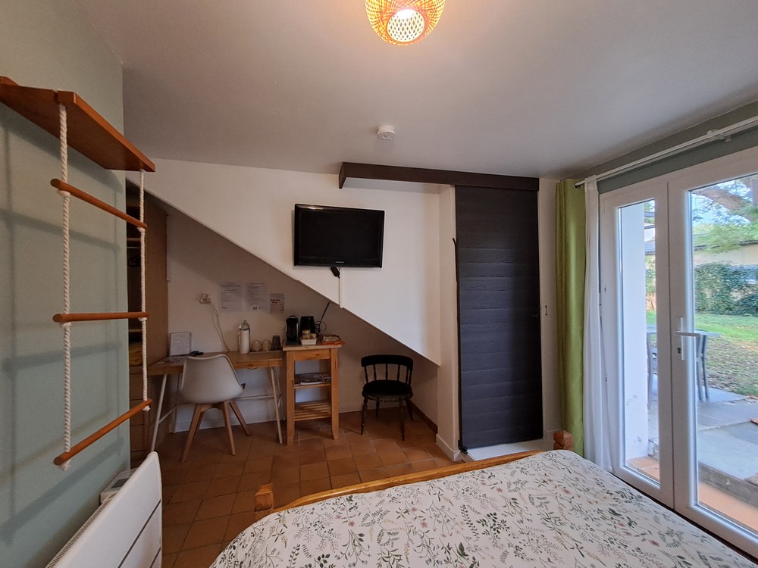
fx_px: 285
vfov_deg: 89.9
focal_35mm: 13
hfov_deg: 106.2
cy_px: 284
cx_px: 379
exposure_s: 1/33
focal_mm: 1.42
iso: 200
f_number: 2.2
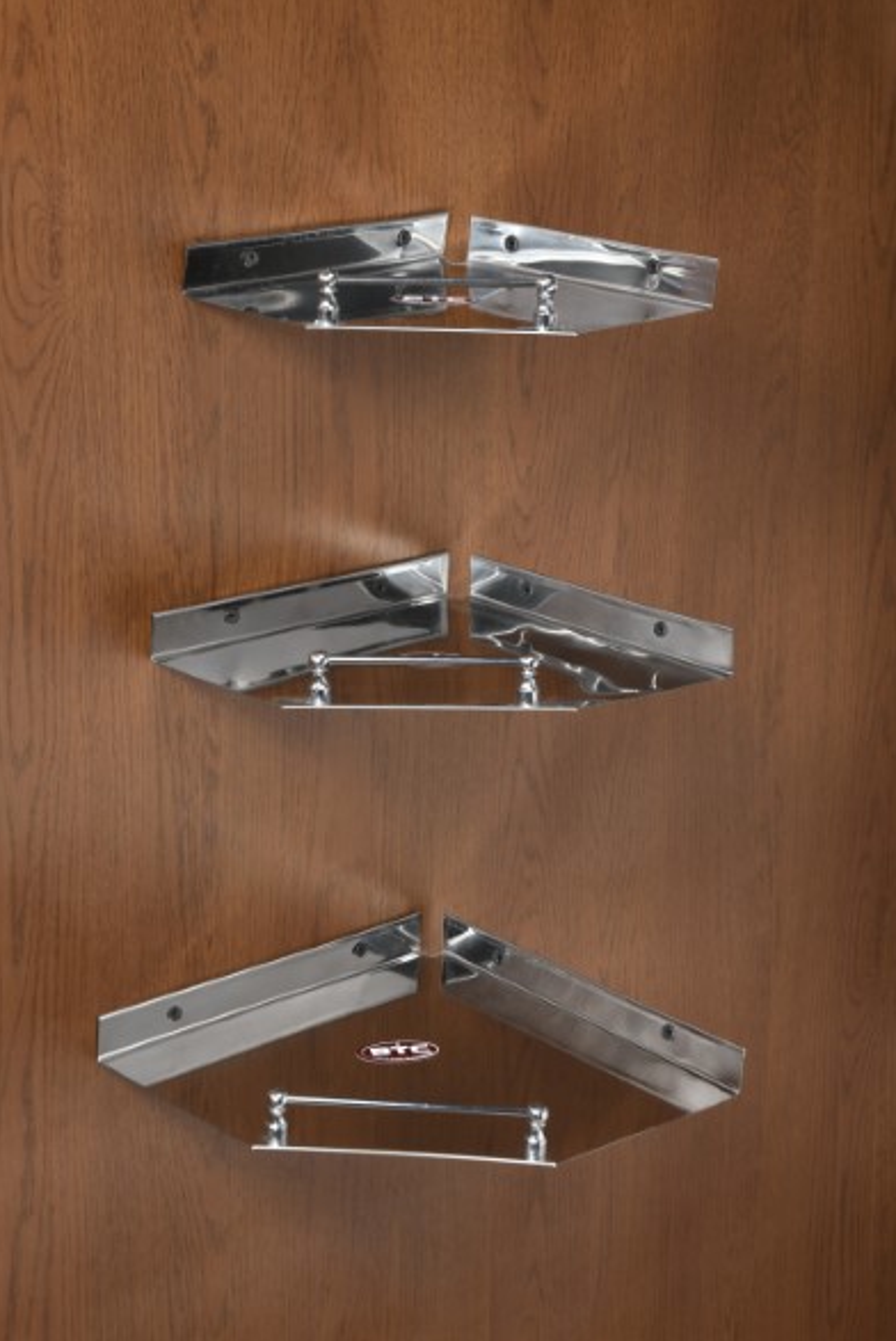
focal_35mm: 95
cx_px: 443
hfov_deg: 14.4
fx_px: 3542
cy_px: 676
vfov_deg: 21.4
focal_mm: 62
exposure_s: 1/50
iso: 250
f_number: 16
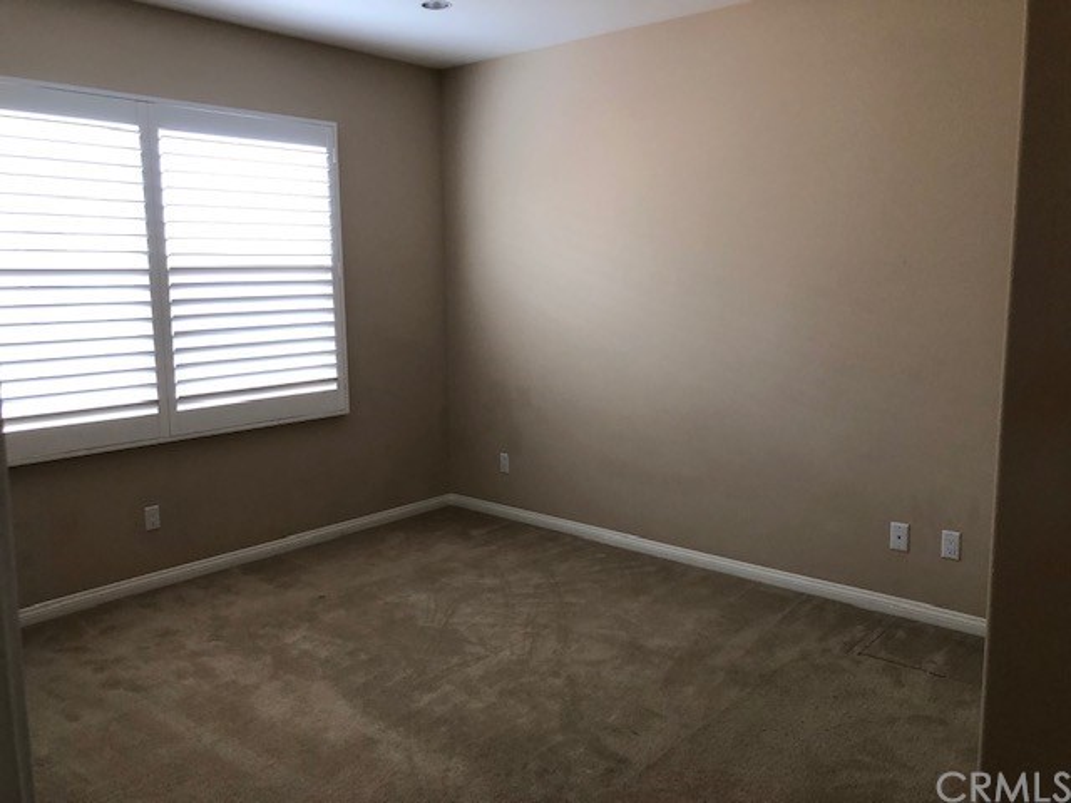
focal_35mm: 28
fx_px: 866
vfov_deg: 49.7
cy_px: 402
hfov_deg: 63.4
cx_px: 536
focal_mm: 3.99
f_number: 1.8
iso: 40
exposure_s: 1/24
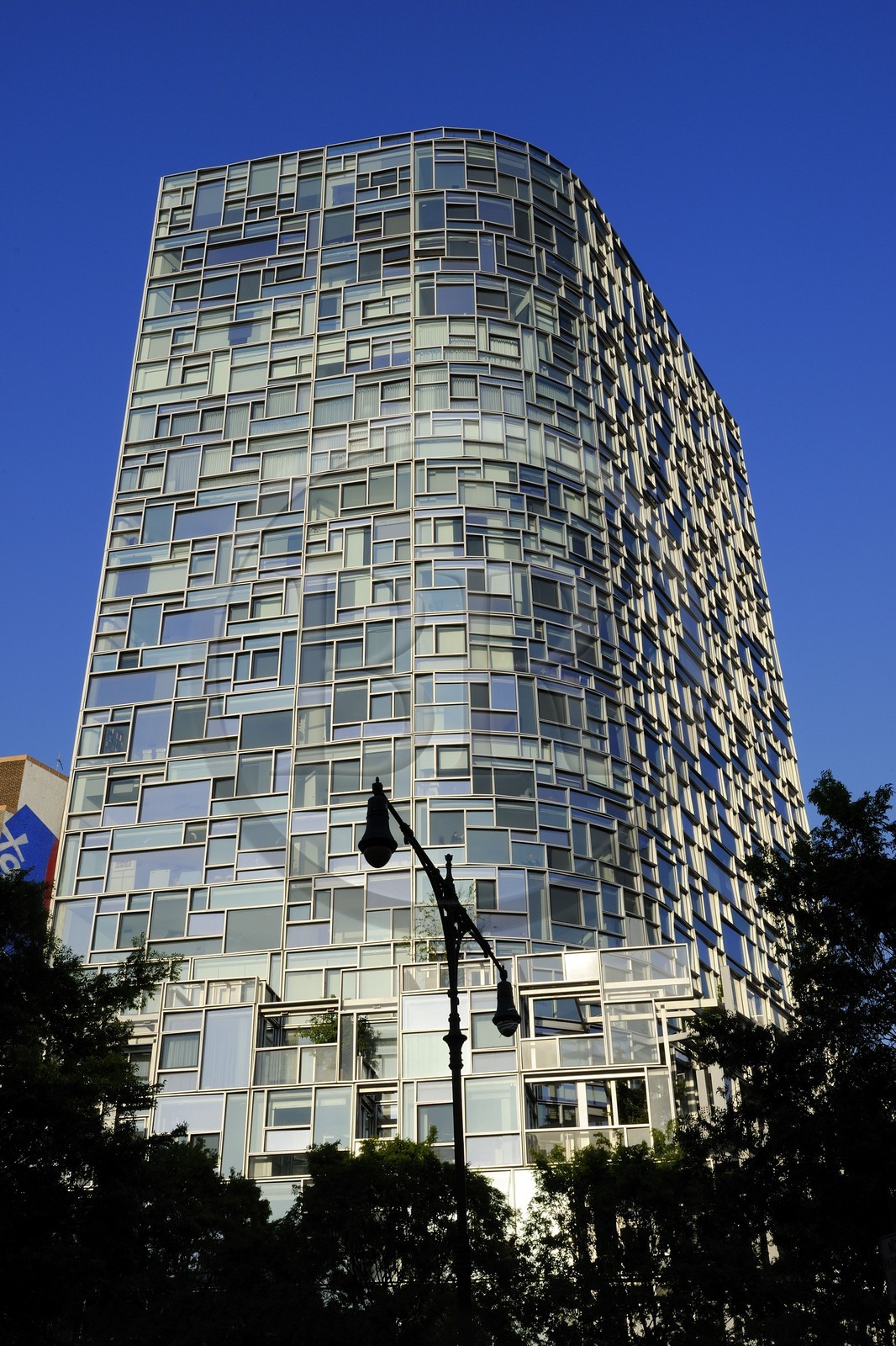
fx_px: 1195
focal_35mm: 32
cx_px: 448
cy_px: 673
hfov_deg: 41.1
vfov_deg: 58.7
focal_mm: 32
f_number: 14
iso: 200
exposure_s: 1/160
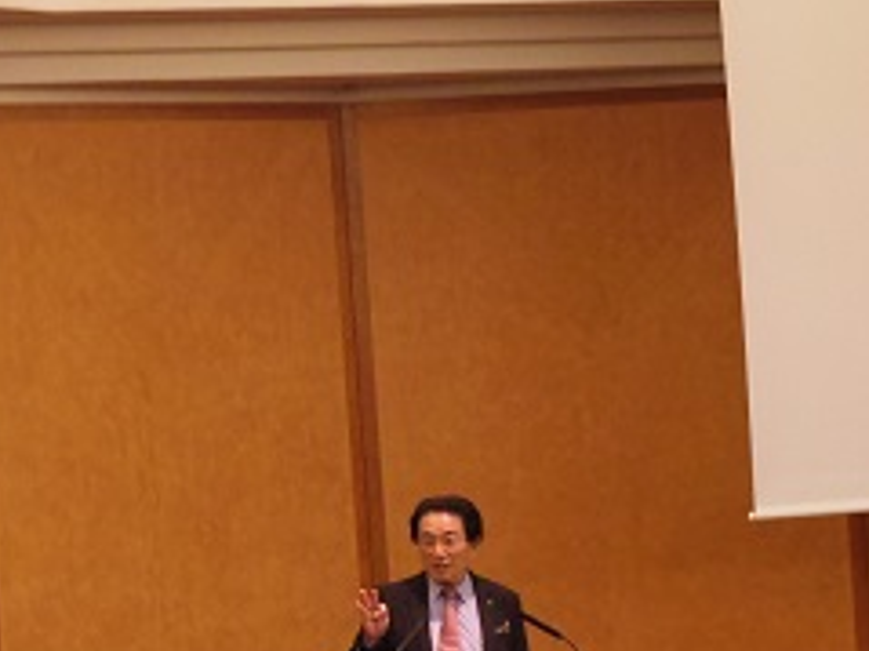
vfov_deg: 6.4
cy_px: 422
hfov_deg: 8.5
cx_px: 509
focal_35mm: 233
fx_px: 5846
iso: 3200
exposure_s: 1/125
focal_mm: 30.2
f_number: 2.8
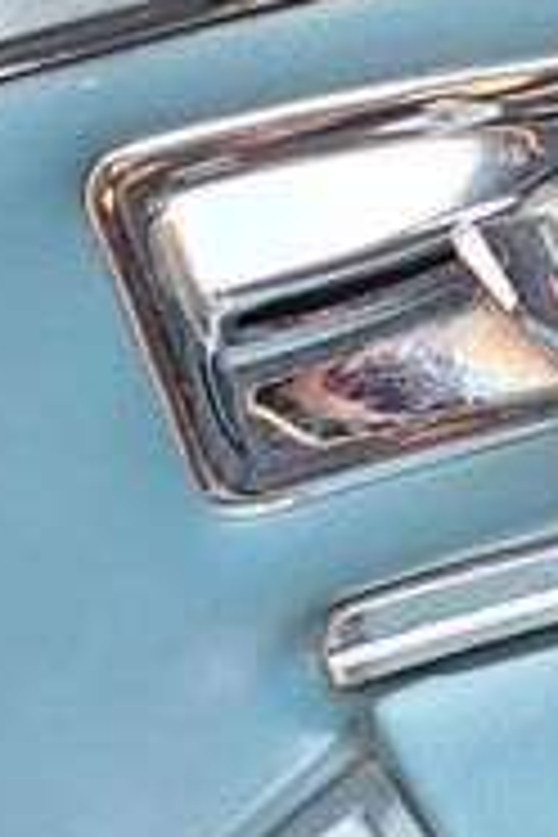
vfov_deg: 21.8
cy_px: 562
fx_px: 2162
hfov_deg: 12.5
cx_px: 1192
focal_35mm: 93
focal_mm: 5.4
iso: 80
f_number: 1.8
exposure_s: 1/59
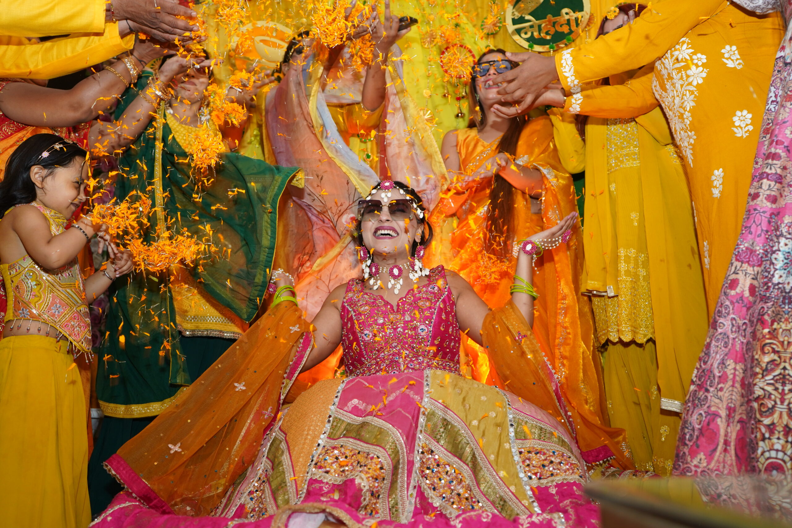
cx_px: 396
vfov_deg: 42.3
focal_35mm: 31
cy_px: 264
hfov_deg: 60.3
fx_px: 682
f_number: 3.5
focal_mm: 31
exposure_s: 1/100
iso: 640
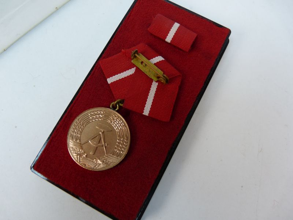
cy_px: 110
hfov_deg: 65.3
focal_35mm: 27
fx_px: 229
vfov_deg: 51.4
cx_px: 146
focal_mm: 4.8
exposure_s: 1/30
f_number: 2.8
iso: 100
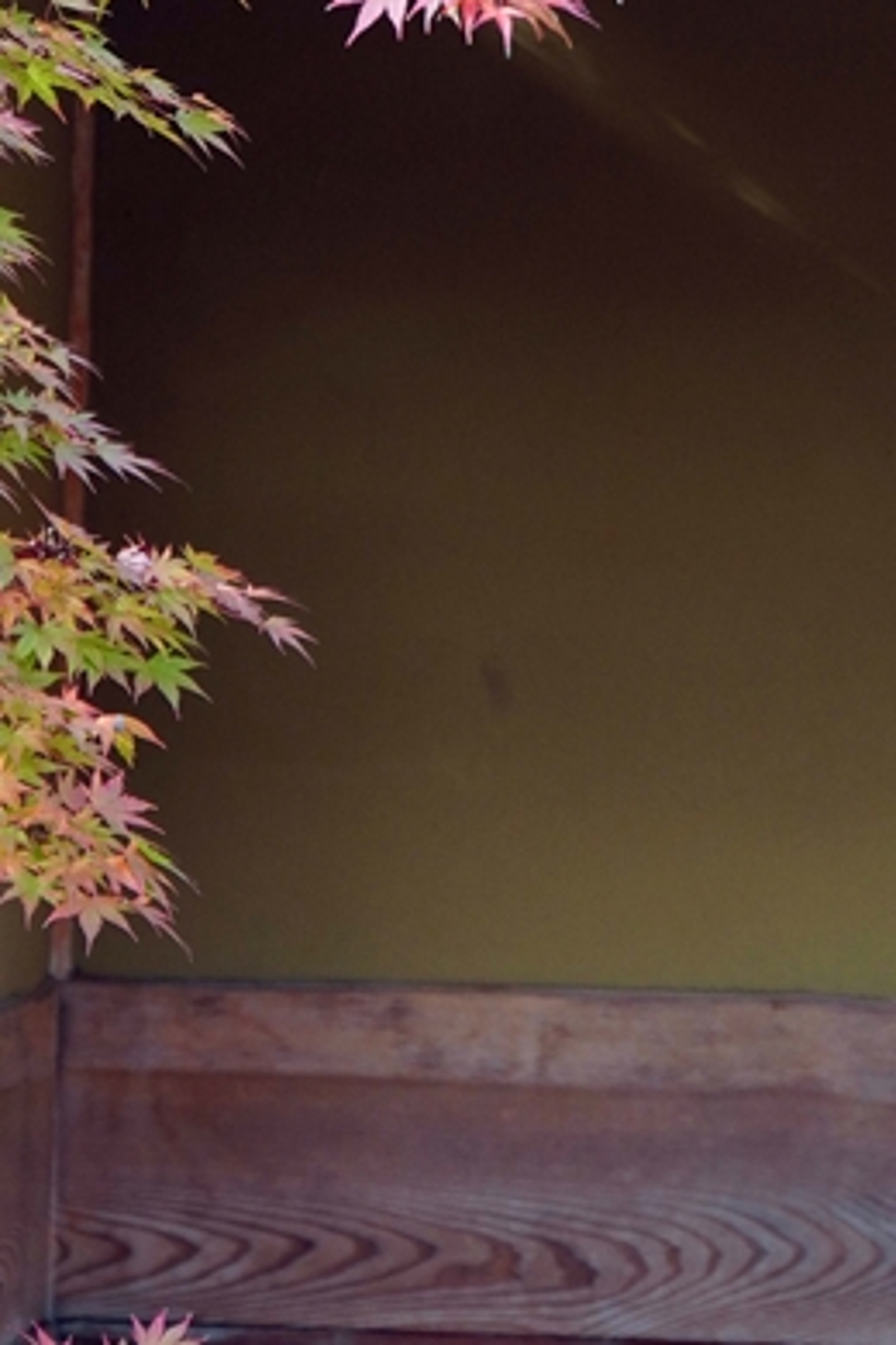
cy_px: 359
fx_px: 11509
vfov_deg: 6.7
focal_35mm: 308
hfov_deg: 4.5
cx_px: 312
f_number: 6.3
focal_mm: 100.1
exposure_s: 1/160
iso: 640
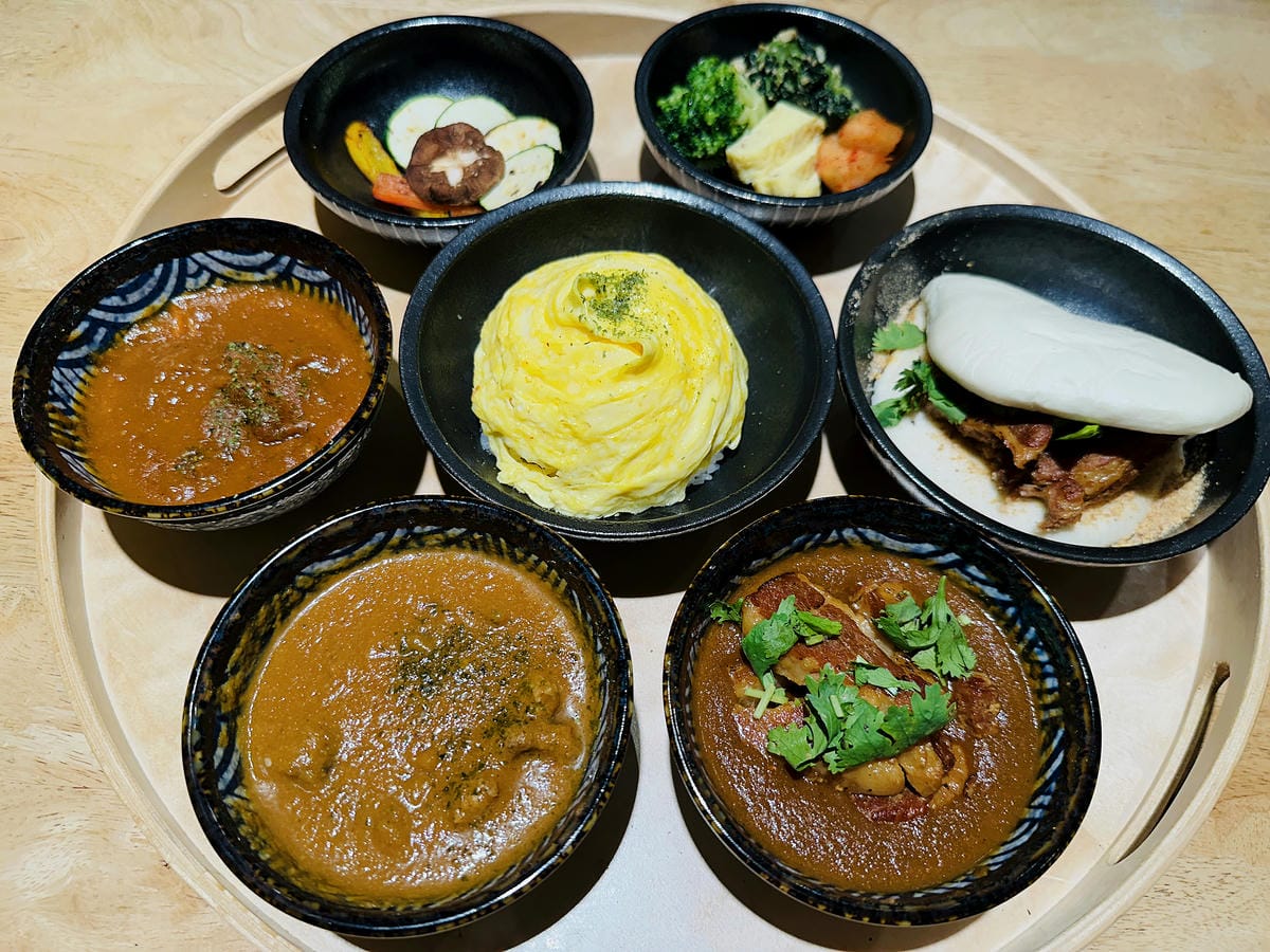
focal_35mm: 24
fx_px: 881
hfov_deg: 71.6
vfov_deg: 56.8
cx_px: 635
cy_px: 476
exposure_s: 1/120
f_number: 1.78
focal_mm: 6.86
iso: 80
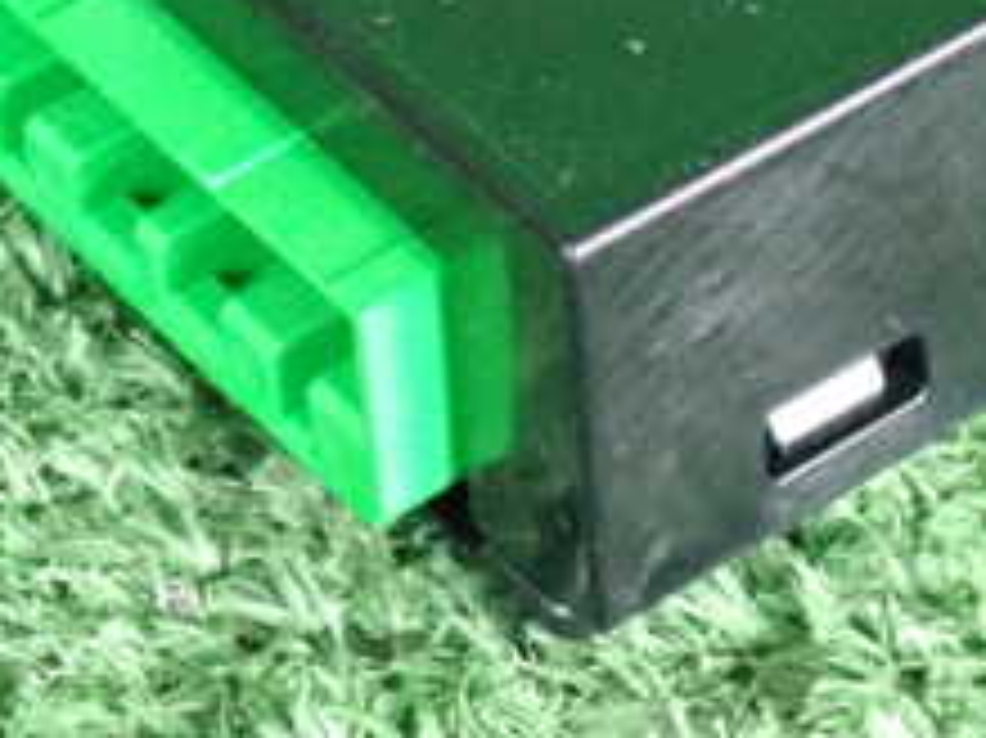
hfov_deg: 7.2
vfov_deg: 5.4
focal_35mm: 274
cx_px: 882
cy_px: -266
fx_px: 7800
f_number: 4.9
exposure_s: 1/125
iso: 3200
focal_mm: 18
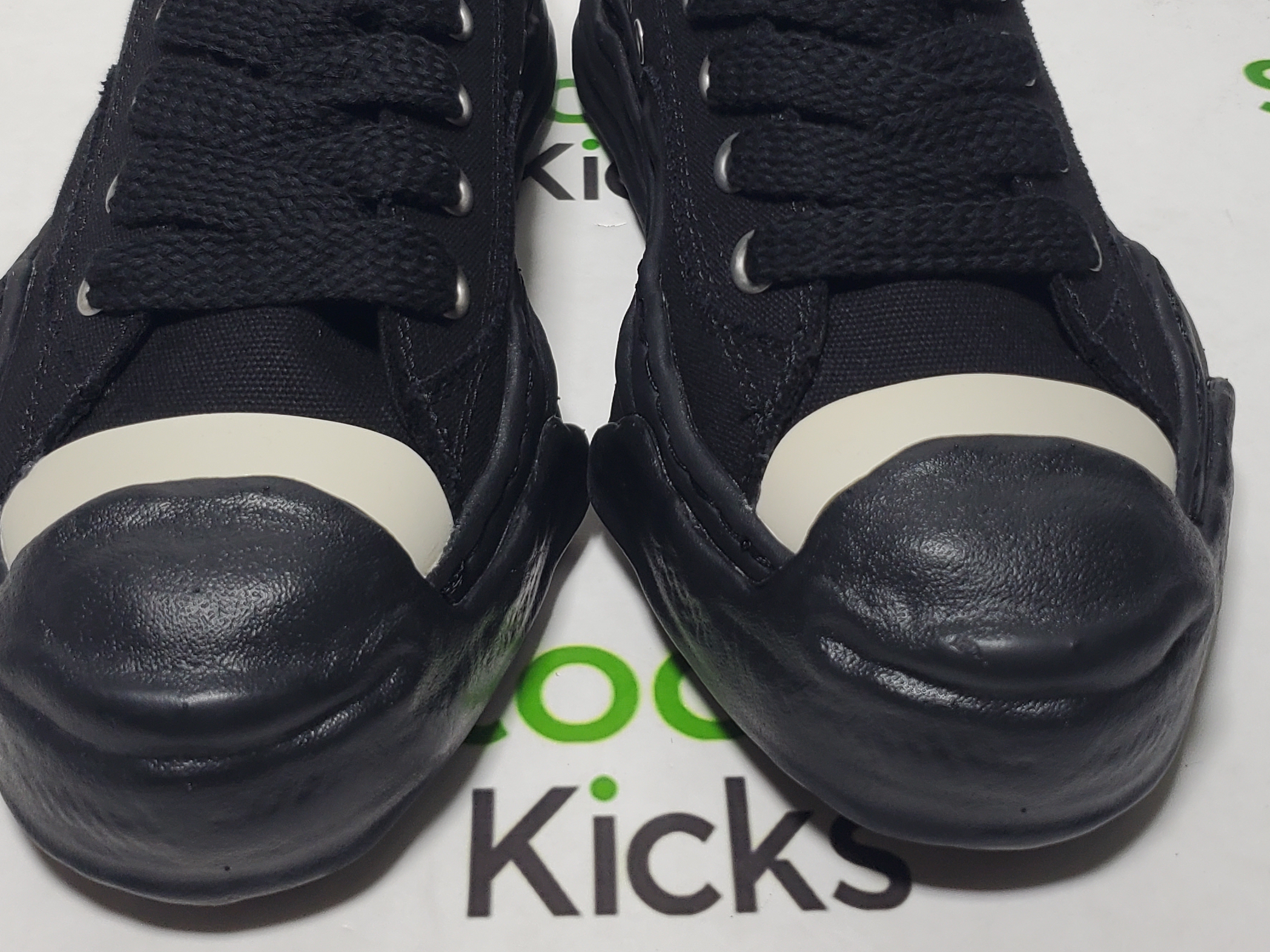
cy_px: 208
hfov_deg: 38.2
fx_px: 1834
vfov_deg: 28.6
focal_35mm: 50
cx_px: 699
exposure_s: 1/421
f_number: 1.5
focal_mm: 4.3
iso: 50
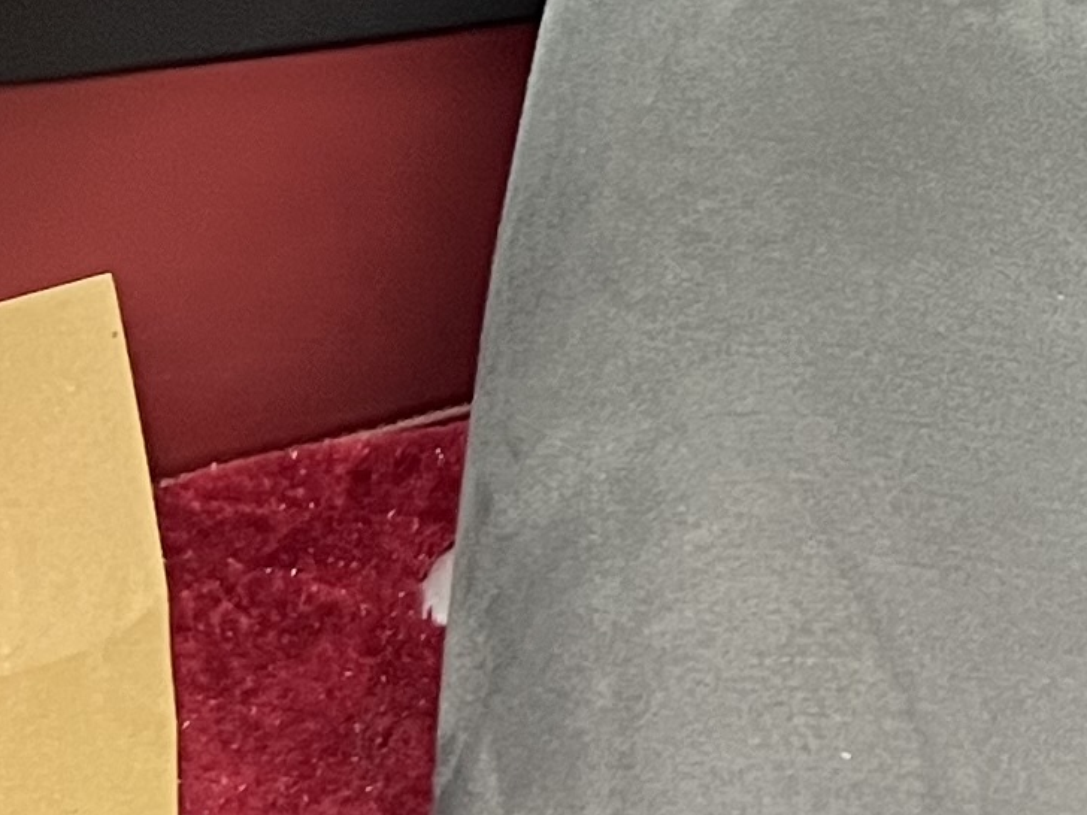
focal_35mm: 144
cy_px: -473
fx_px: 4522
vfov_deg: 9.9
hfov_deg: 12.2
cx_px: 2141
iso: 250
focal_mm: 5.7
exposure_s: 1/50
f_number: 1.5
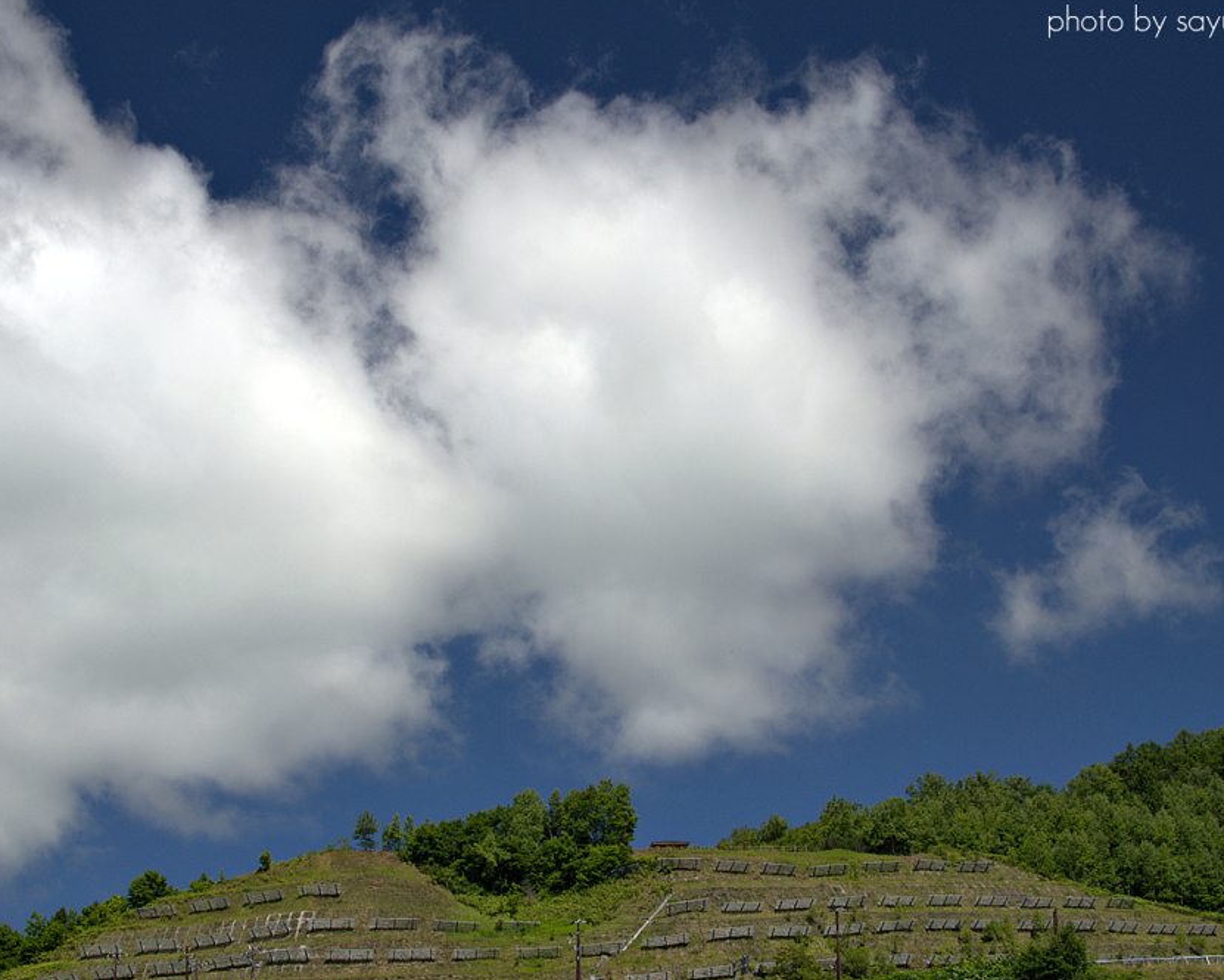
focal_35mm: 61
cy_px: 483
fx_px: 2195
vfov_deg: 25.2
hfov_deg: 31.1
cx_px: 496
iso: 100
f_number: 8
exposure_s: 1/250
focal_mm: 35
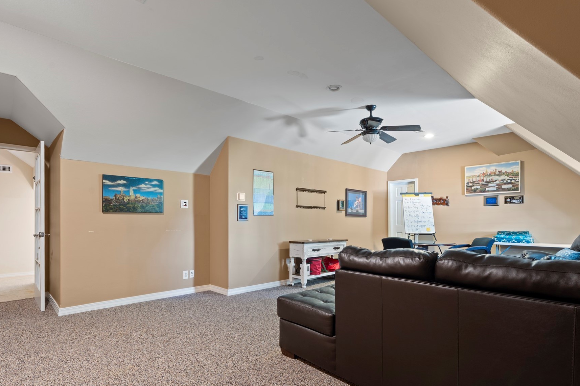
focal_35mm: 19
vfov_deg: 64.3
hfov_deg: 86.9
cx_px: 283
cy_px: 217
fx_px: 306
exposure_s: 13
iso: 200
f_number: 9
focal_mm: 16
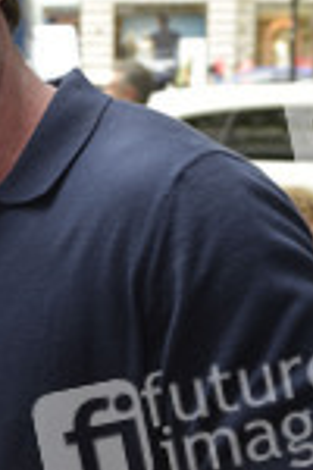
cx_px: -91
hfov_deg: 13.1
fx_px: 1317
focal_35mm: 101
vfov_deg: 20.2
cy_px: 269
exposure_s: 1/60
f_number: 4.5
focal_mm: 38
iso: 160
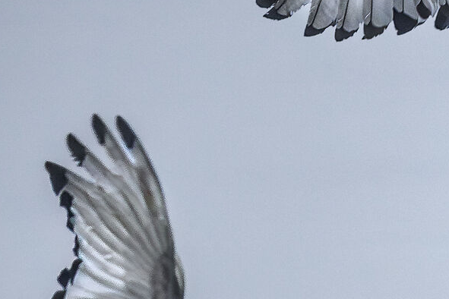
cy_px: 354
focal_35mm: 1524
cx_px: 804
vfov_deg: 0.9
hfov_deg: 1.4
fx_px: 19006
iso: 2200
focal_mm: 250
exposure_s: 1/2500
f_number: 6.3
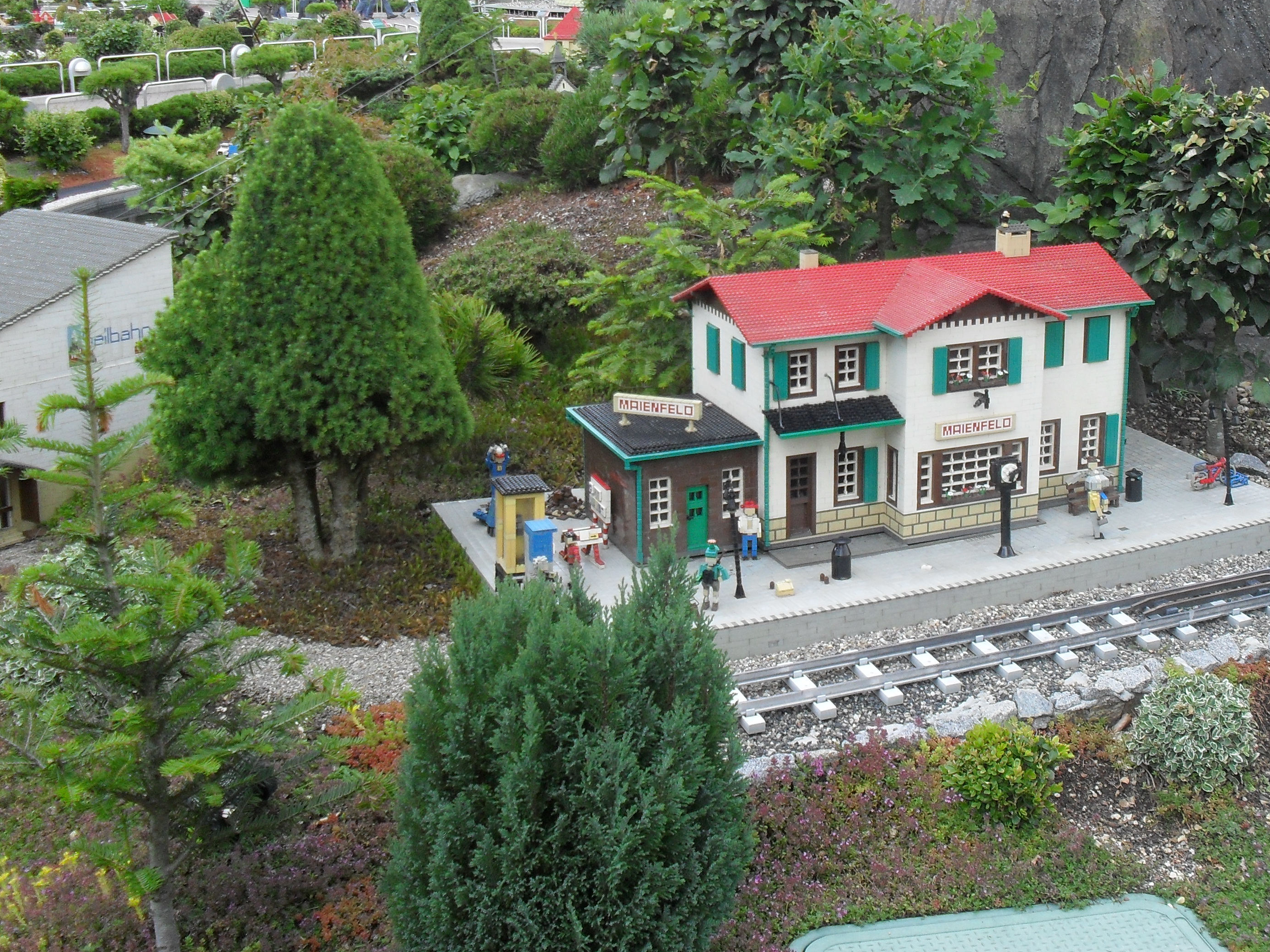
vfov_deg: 31.4
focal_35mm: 46
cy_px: 352
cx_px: 791
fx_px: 1688
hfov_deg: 41.0
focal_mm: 6.3
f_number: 3.2
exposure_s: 1/350
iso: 100
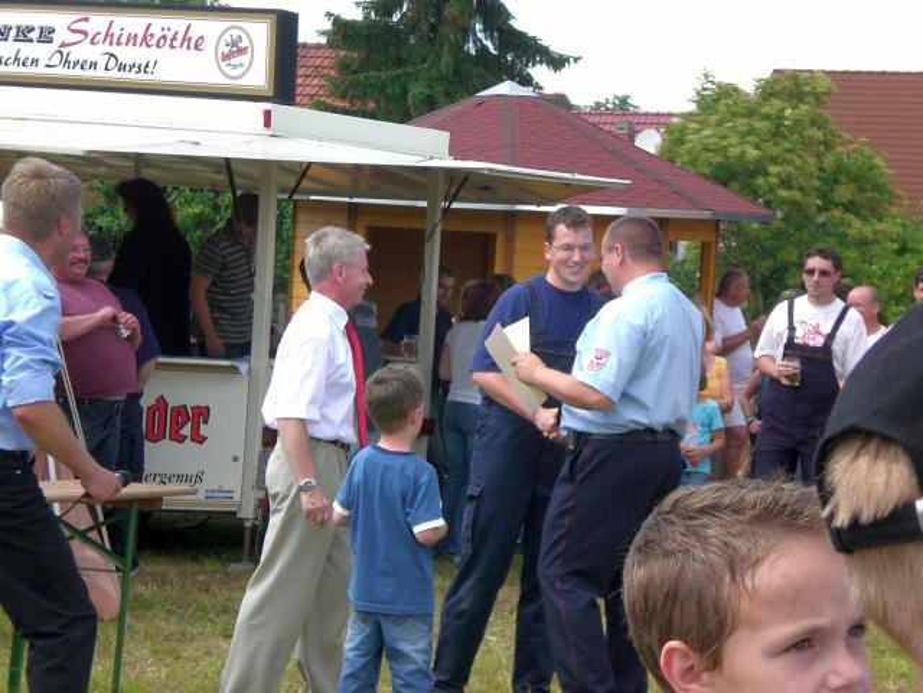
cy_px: 346
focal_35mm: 114
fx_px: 3040
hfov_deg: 17.3
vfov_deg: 13.0
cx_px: 462
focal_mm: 18.9
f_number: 5.9
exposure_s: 1/250
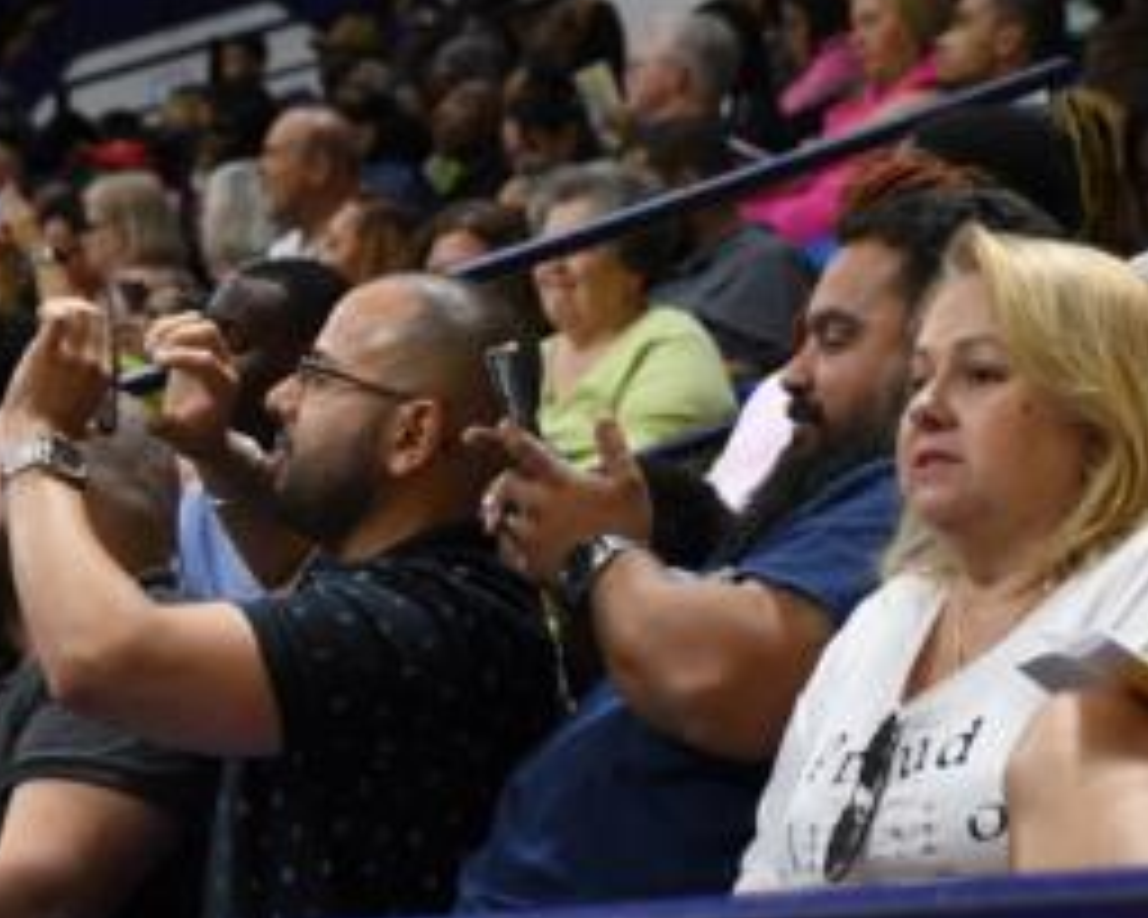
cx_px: 261
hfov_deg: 9.3
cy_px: 673
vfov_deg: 7.5
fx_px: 7030
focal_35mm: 207
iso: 1000
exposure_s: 1/80
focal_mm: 75
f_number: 5
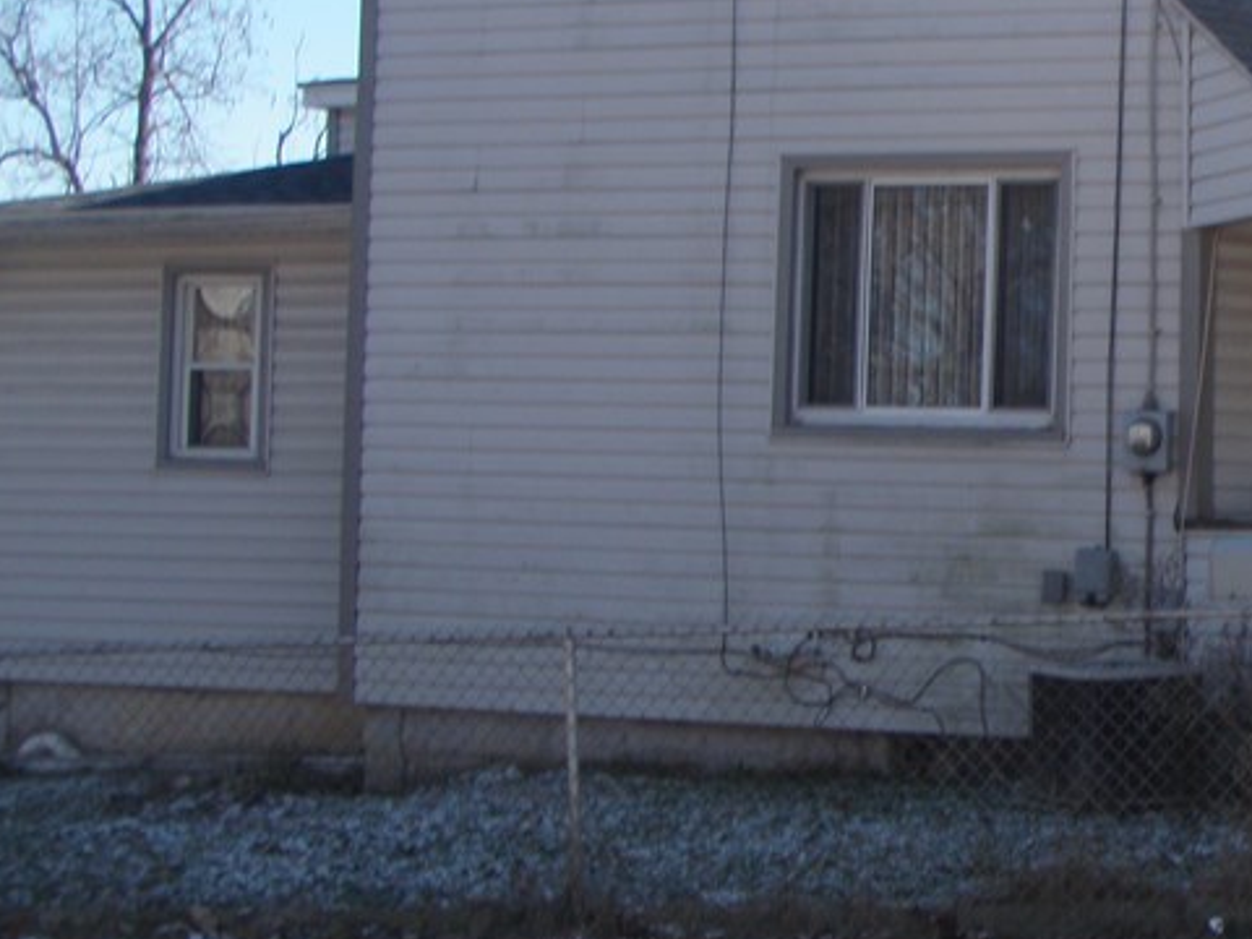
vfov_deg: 18.2
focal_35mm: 81
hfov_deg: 23.0
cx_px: 1312
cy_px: 436
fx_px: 2930
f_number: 3.5
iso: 80
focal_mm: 6.7
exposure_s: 1/500
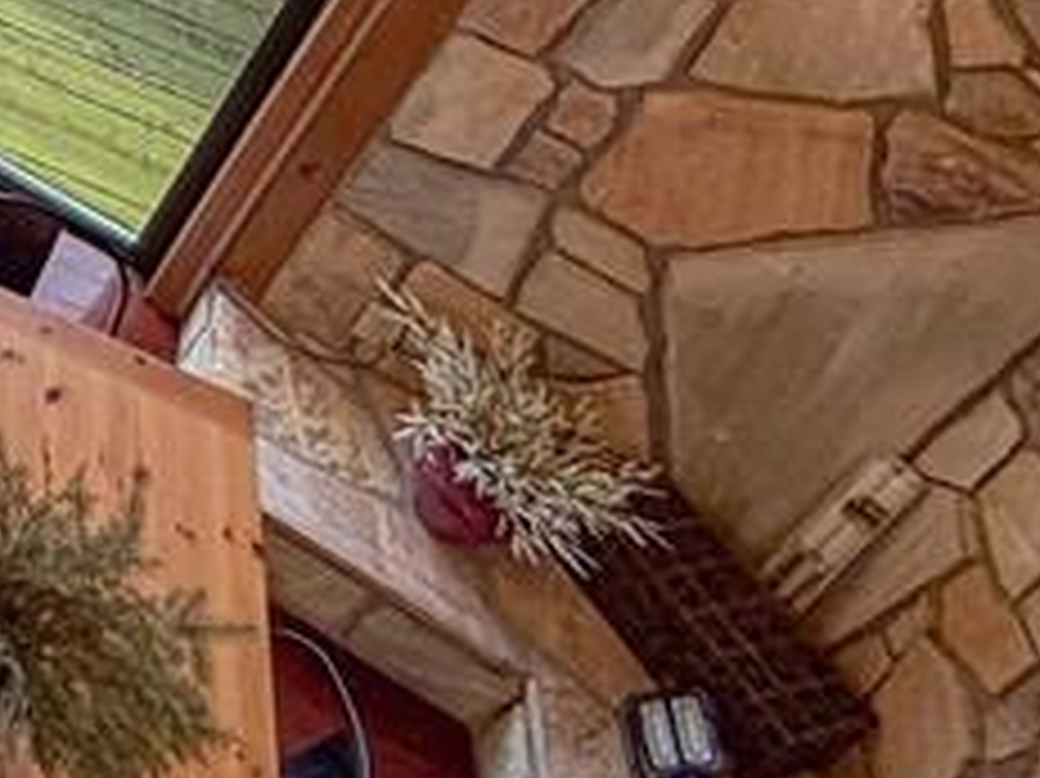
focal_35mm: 62
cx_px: -869
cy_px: -747
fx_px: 1862
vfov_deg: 17.5
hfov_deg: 20.7
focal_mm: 2.22
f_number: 2.2
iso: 100
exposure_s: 1/120
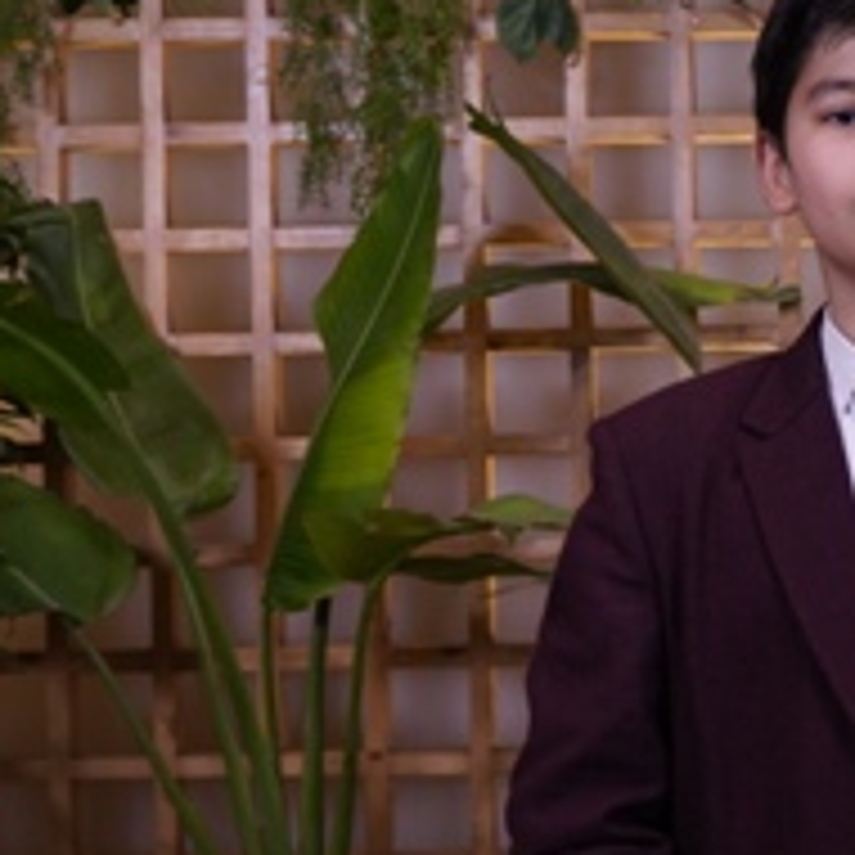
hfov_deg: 18.5
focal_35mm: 90
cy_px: 461
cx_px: 963
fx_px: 2515
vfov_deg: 19.3
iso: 400
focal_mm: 30
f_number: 5
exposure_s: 1/125
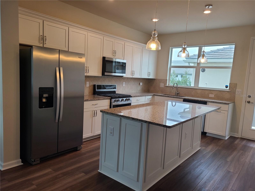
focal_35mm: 26
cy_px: 96
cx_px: 128
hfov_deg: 67.3
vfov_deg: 53.1
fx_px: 192
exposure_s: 1/120
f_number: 1.8
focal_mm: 5.4
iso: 64
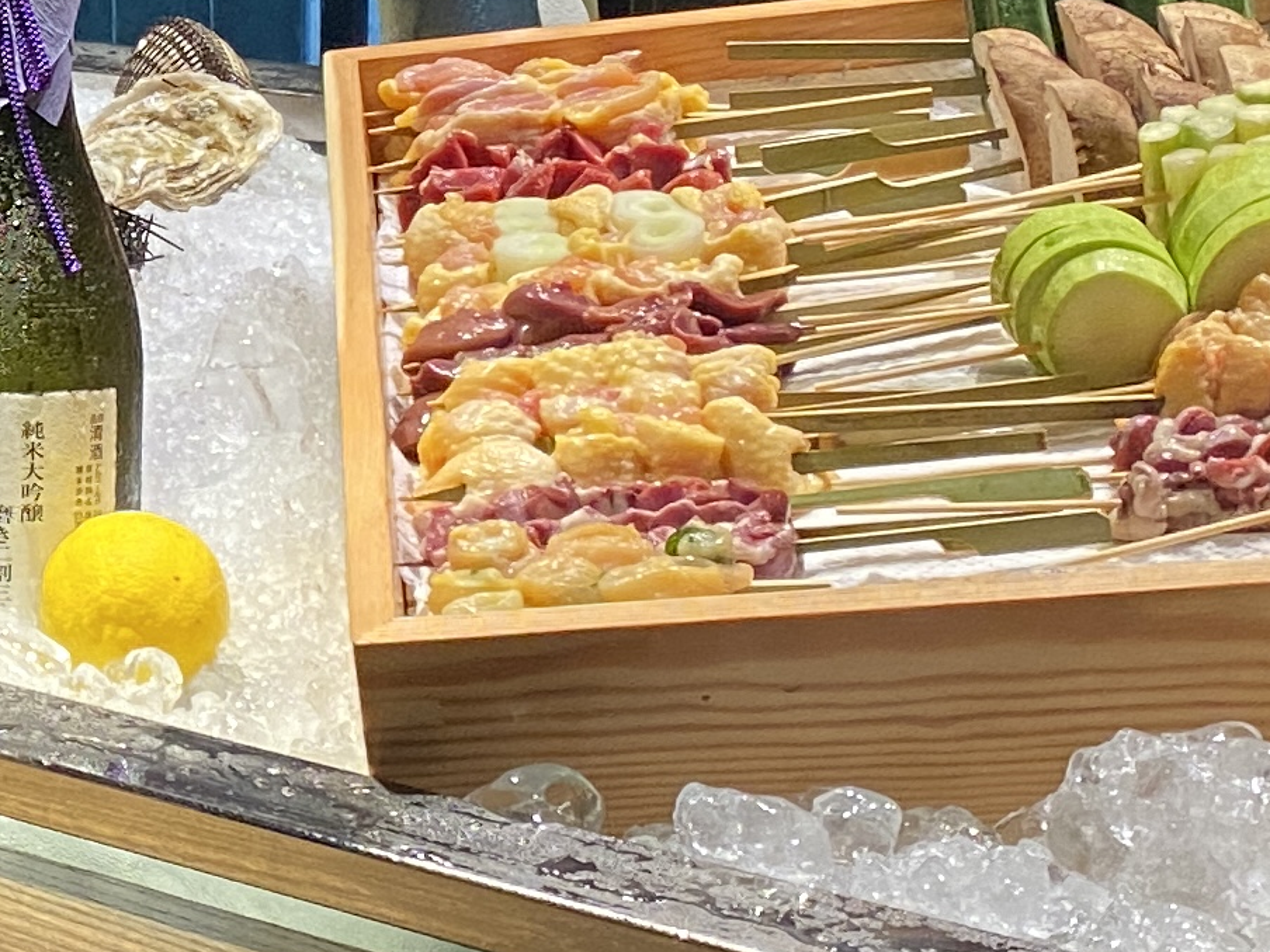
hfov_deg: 15.7
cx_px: -573
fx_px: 4256
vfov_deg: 12.7
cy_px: 103
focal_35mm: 116
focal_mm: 4.25
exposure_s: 1/90
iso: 125
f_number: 1.8
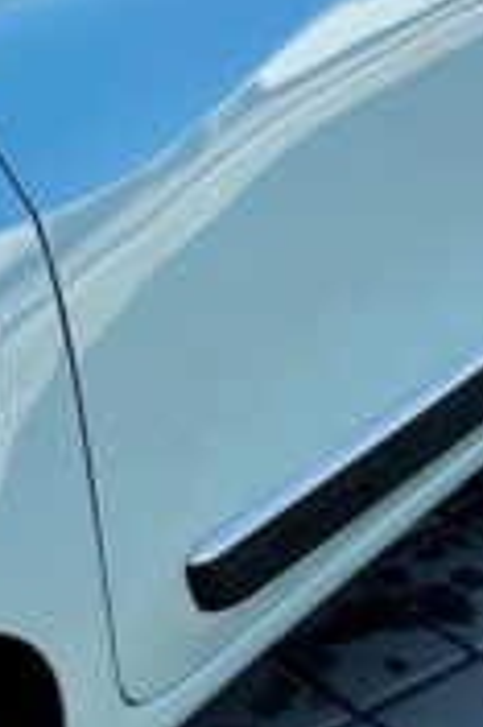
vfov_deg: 16.6
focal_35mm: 123
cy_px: 231
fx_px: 2480
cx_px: -310
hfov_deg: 10.6
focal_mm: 5.7
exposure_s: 1/1934
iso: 50
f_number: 1.5
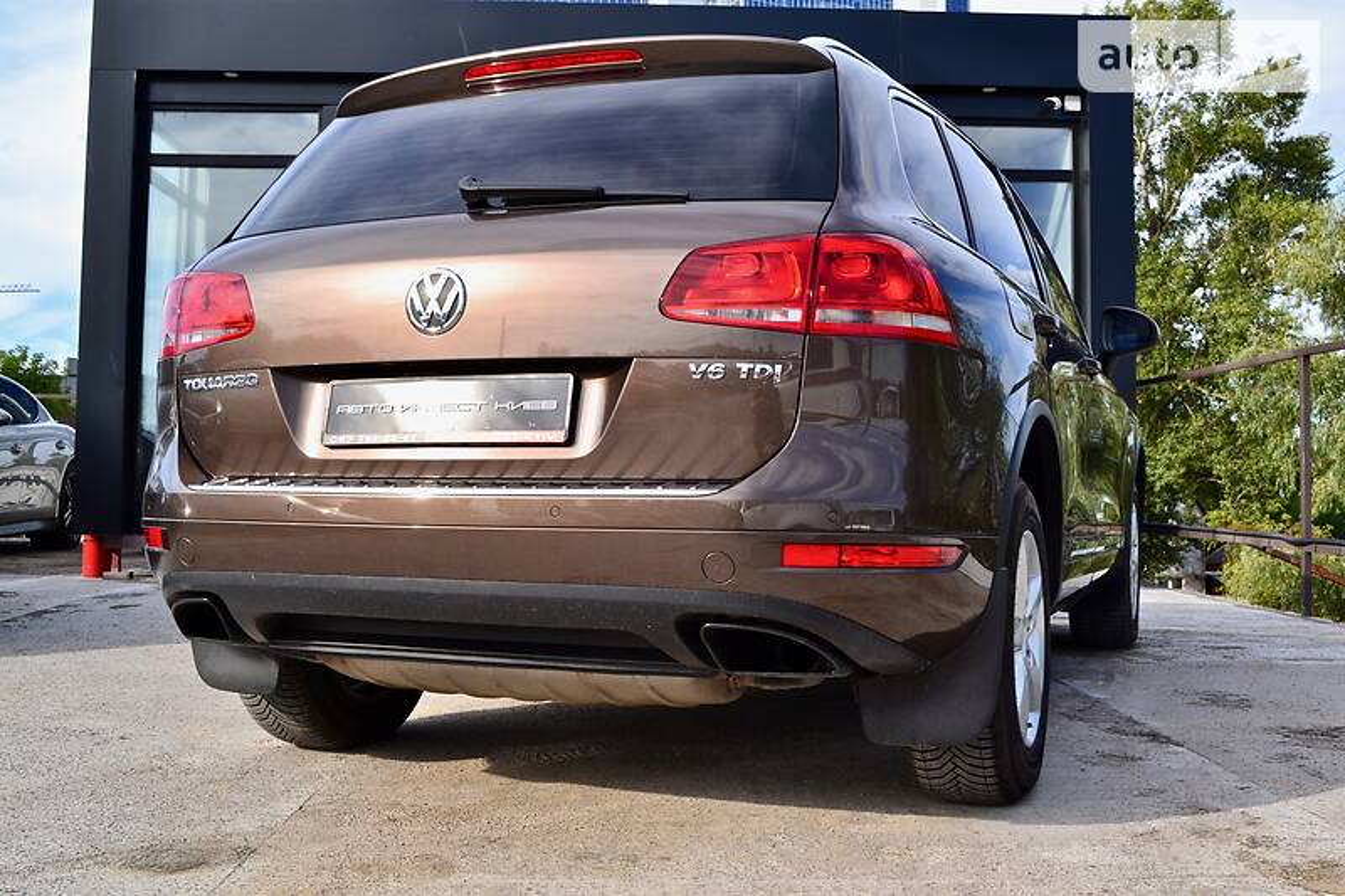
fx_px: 1457
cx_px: 672
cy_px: 448
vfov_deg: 34.2
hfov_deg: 49.6
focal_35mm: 39
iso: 400
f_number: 10
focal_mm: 26
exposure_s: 1/250
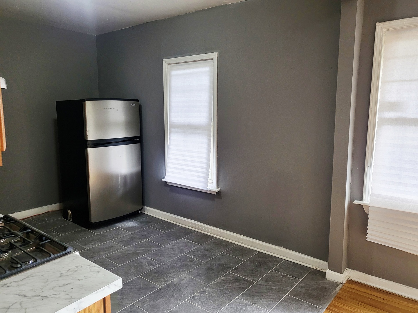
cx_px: 209
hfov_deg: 67.3
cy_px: 156
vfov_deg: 53.1
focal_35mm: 26
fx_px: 314
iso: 250
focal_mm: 4.25
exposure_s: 1/120
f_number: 1.8
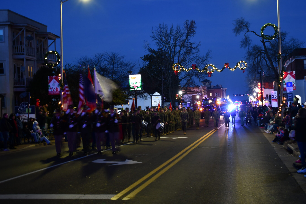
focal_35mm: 67
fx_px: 569
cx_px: 178
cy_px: 98
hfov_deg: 30.0
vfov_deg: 20.3
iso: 400
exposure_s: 1/3
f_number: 4.8
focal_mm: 38
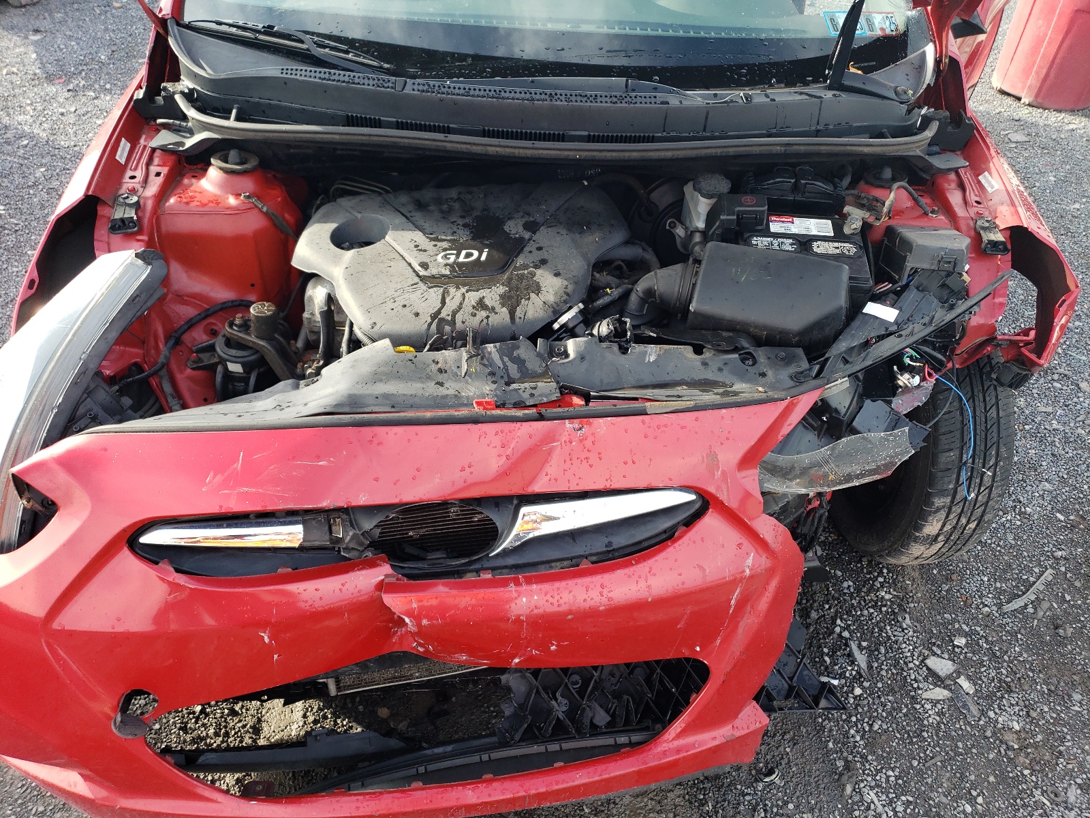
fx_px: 819
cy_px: 409
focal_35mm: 26
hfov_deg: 67.3
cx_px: 545
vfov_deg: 53.1
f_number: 1.5
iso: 50
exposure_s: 1/400
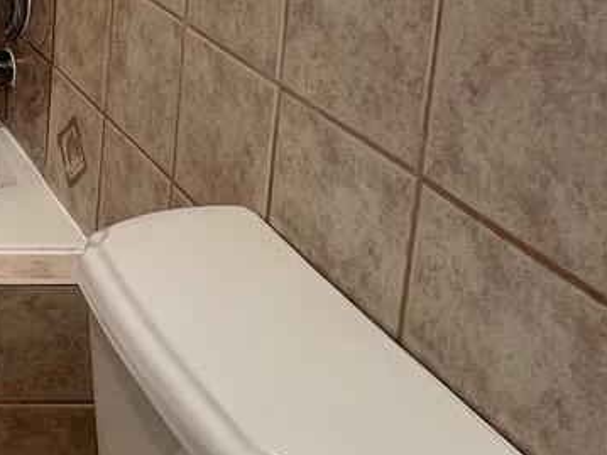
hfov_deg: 24.0
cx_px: -362
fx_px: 1017
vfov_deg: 23.0
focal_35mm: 58
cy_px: -96
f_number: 1.8
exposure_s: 1/120
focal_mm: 1.57
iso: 64
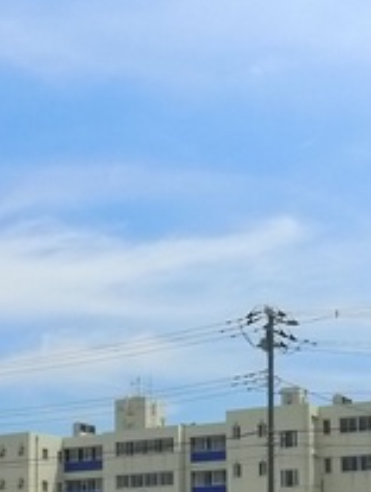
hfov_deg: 18.3
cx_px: 203
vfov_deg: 23.5
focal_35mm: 81
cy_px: 435
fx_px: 1154
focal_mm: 5.1
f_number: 4.5
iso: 400
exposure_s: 1/1000
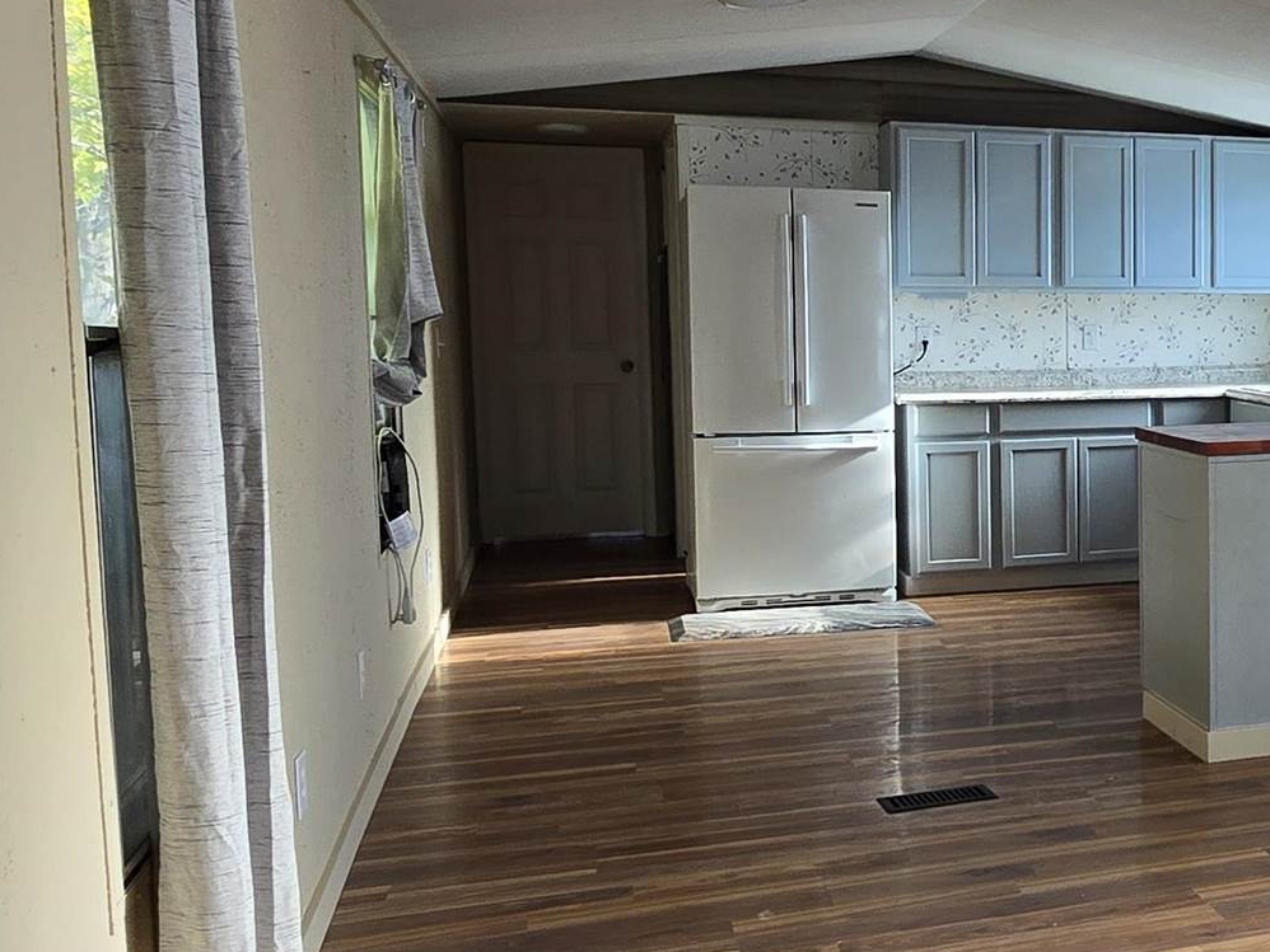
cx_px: 1299
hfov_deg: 40.4
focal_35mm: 40
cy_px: 458
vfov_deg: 36.0
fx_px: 1468
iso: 50
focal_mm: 2.2
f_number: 2.2
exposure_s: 1/131
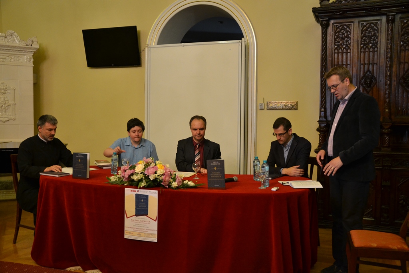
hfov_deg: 57.2
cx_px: 204
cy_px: 136
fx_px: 375
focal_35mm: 33
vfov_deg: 40.0
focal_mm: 22
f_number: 3.8
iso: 1600
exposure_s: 1/25
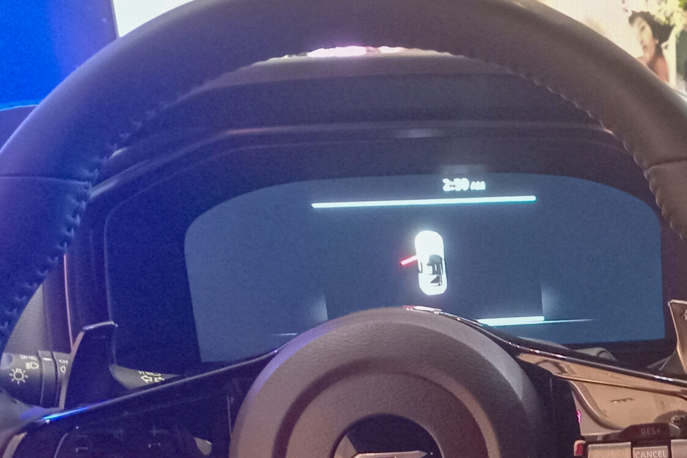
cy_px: 507
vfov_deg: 24.2
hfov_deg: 35.0
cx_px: 669
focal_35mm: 52
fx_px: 992
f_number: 1.8
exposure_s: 1/24.4
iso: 1250
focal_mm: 4.21
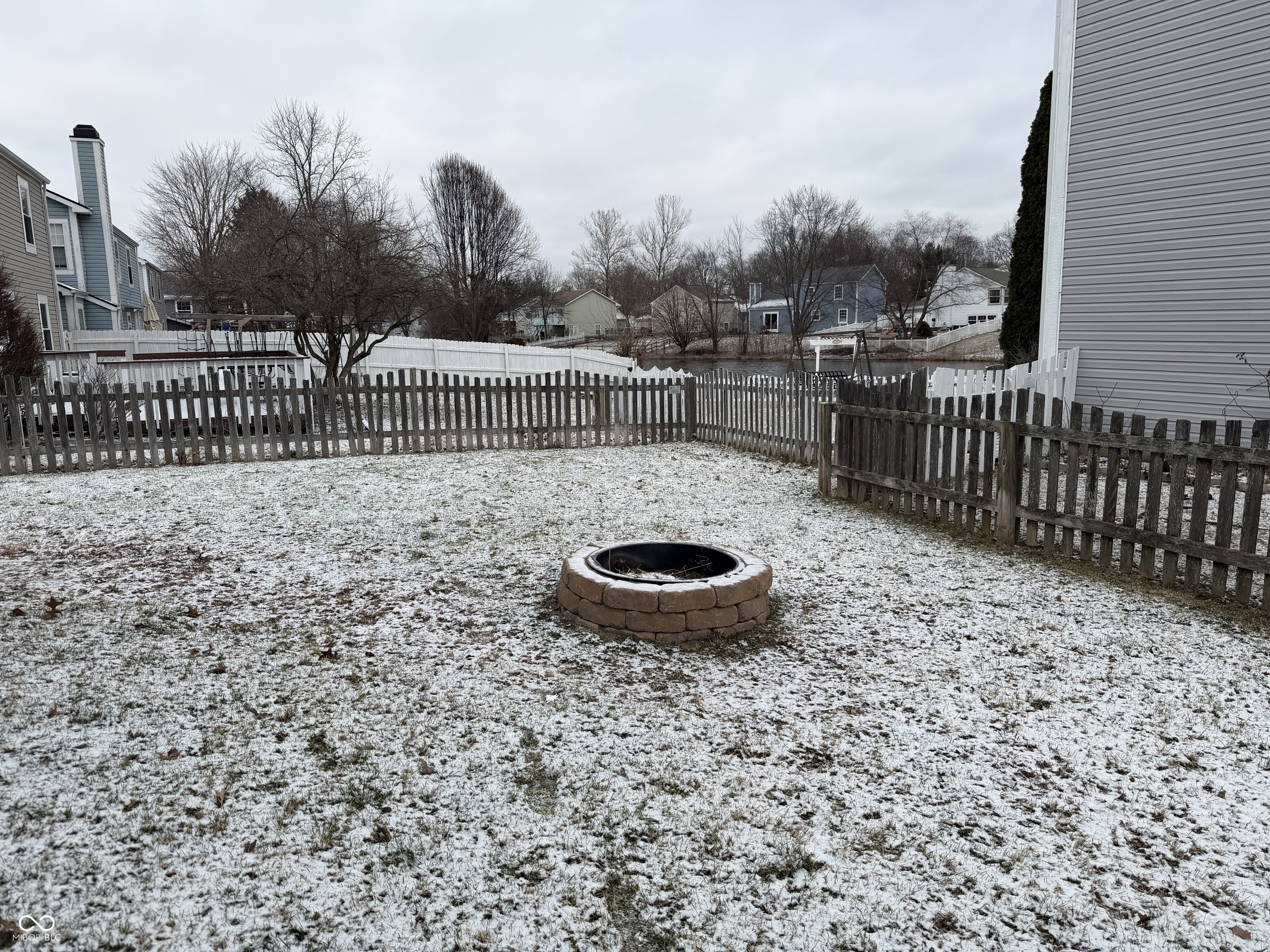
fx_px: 881
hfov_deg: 71.6
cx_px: 635
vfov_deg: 56.8
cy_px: 476
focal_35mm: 24
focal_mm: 6.76
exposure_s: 1/1855
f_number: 1.78
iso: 80
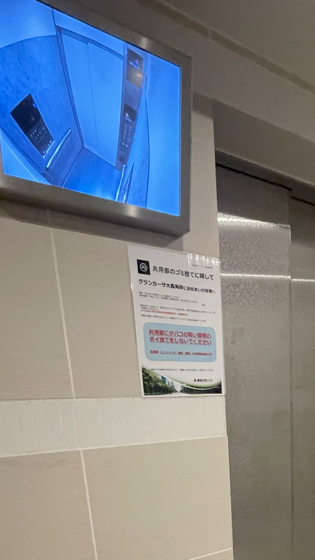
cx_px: 283
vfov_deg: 55.1
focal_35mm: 30
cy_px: 513
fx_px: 445
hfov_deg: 36.5
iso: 400
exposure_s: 1/50
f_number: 2.4
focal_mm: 1.55
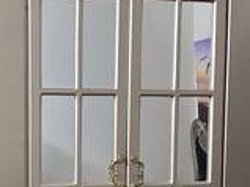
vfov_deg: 20.9
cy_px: 164
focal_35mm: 69
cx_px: 62
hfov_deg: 27.8
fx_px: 498
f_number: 1.78
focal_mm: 6.86
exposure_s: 1/60
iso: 640
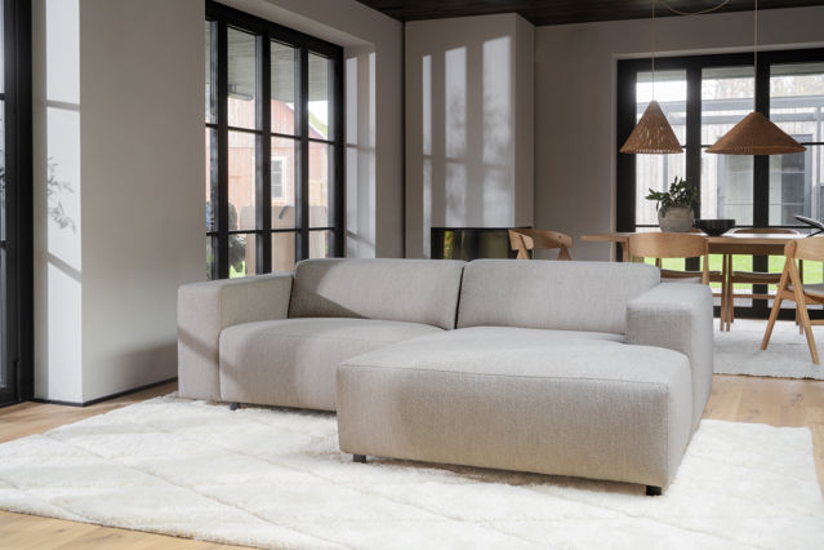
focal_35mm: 39
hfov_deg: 49.6
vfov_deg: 34.2
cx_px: 412
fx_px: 893
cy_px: 275
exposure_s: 1/2.5
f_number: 7.1
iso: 100
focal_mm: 39
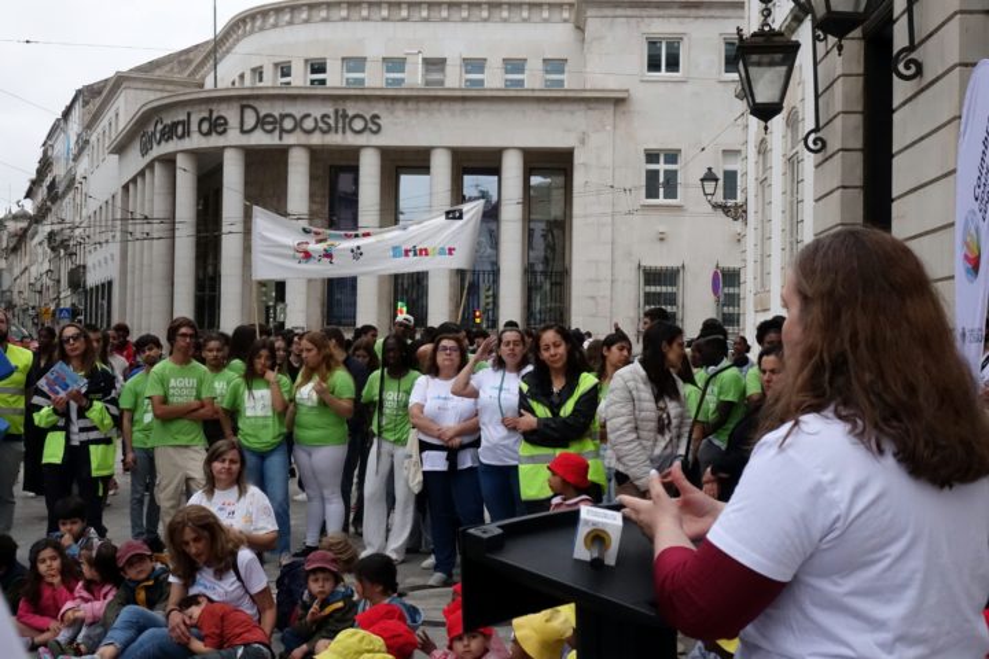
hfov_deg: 41.1
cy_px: 330
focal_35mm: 48
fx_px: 1319
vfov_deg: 28.1
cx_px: 494
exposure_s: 1/2000
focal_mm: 17.48
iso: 2000
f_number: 5.6
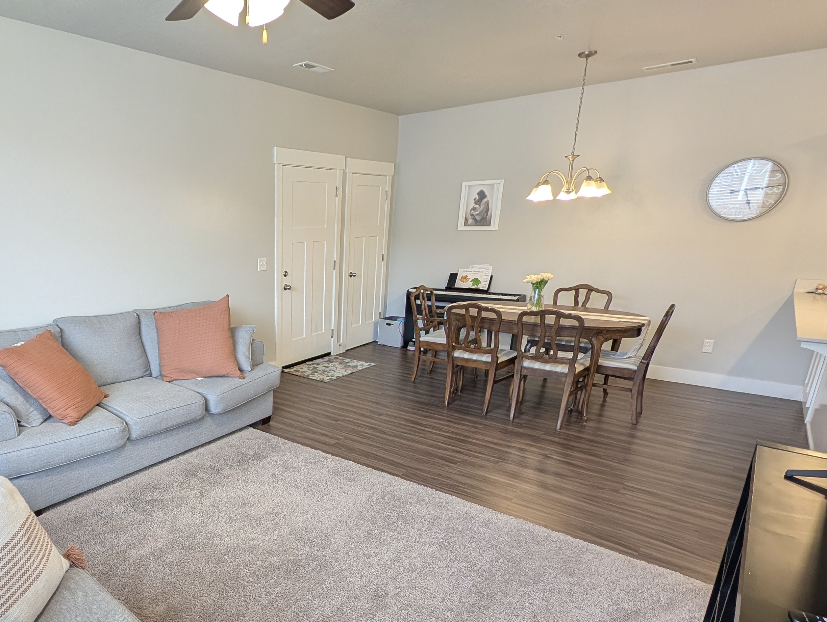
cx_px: 247
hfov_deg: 77.8
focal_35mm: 20
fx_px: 478
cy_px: 384
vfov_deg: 65.3
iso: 46
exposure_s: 1/40
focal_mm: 2.23
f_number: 1.95
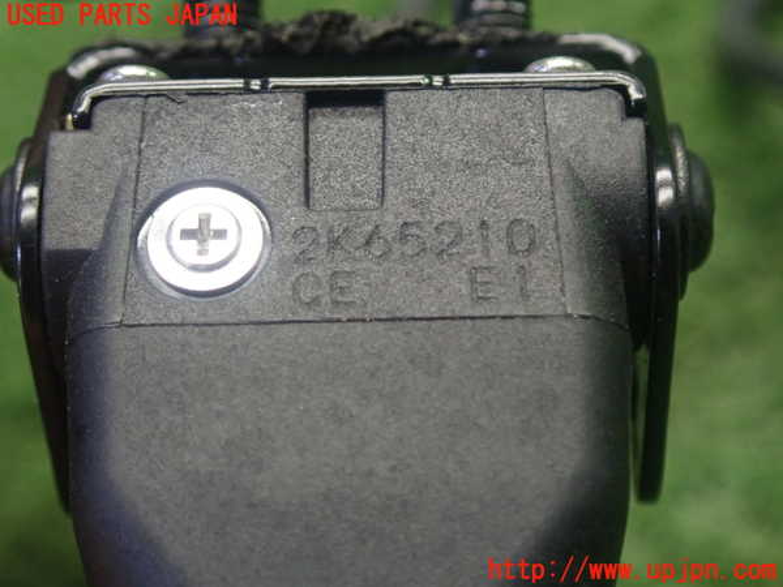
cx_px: 392
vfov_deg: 14.8
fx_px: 2262
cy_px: 294
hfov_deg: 19.6
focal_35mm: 100
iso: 800
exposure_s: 1/30
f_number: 4.9
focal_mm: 18
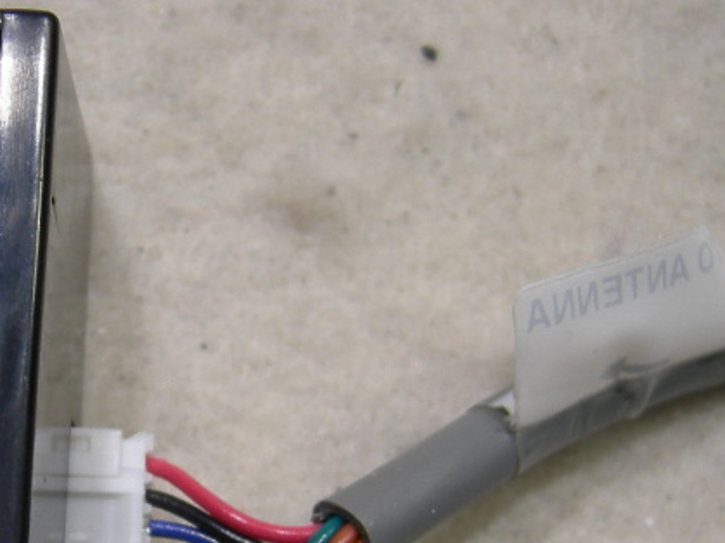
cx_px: 80
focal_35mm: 88
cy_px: 472
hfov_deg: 21.8
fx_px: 1843
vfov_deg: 16.6
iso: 64
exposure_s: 1/61
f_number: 2.7
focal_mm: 7.5
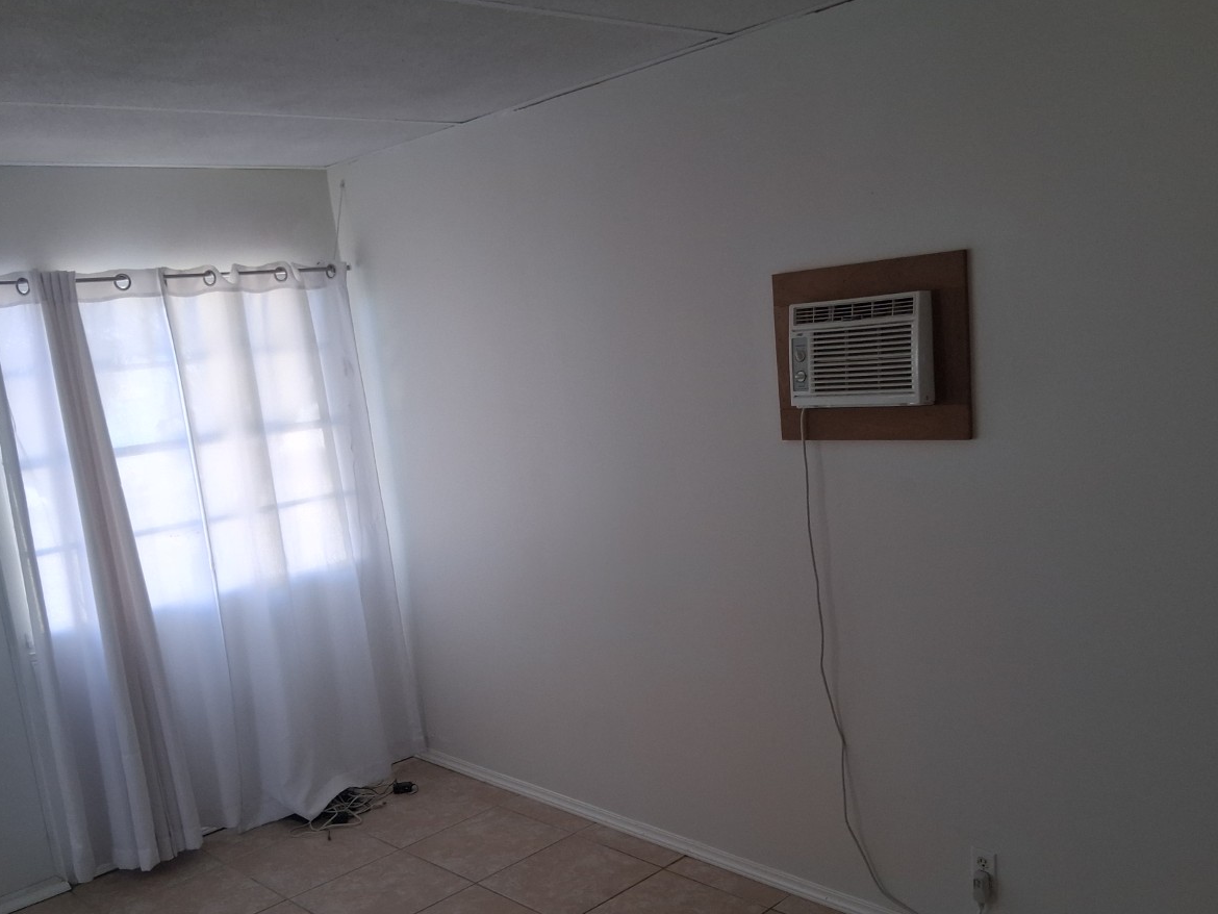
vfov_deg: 44.0
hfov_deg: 56.8
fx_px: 1126
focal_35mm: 32
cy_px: 543
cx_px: 610
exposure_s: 1/100
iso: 100
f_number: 1.8
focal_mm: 3.98
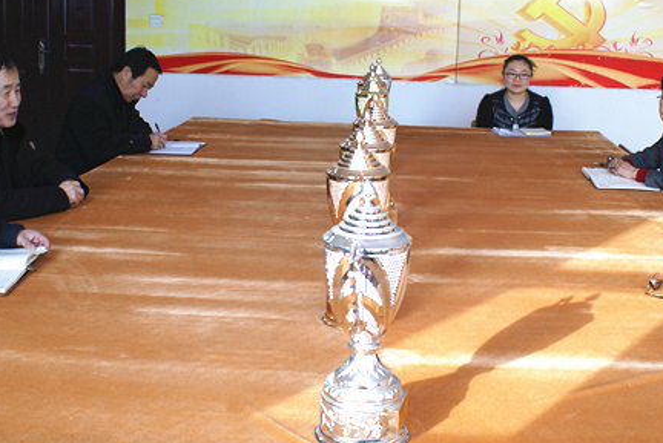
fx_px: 922
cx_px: 338
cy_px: 143
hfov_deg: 39.6
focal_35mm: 50
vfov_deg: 26.9
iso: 100
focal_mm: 18
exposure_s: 1/30
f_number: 4
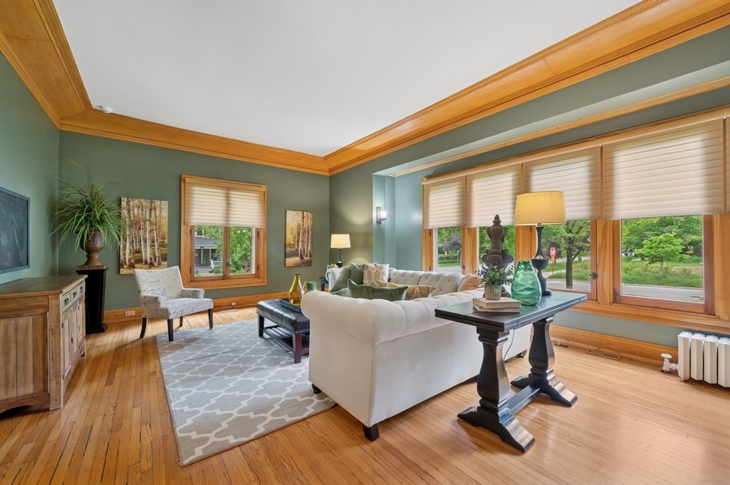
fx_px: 284
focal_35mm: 14
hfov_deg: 104.3
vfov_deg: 81.1
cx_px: 365
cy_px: 242
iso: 400
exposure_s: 1/4
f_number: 9.5
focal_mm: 14
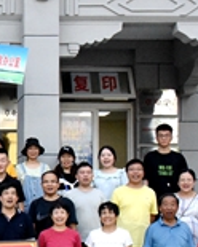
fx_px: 798
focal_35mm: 109
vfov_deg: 17.5
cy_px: 175
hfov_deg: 13.3
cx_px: -101
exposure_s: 1/800
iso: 6400
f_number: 14
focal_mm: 30
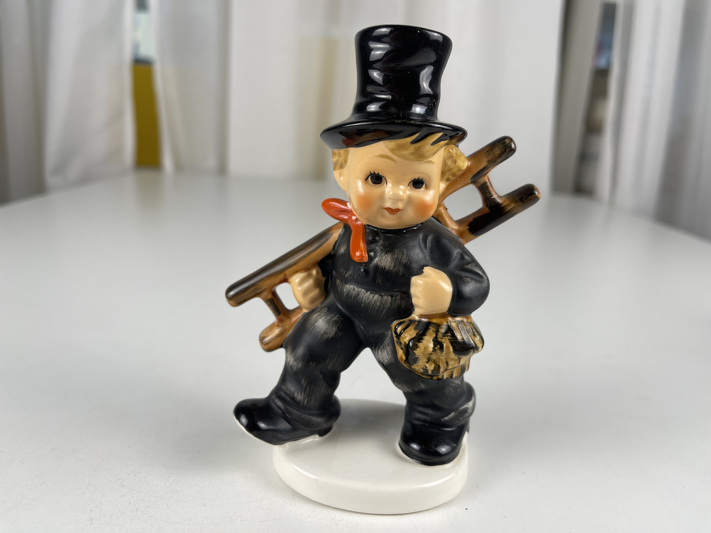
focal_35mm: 25
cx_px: 356
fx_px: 513
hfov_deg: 69.4
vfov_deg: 54.9
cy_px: 266
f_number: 1.6
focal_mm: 5.1
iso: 32
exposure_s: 1/132
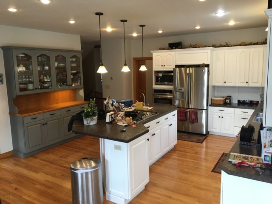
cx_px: 136
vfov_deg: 48.2
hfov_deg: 61.7
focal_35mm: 29
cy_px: 102
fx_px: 228
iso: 32
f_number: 2.2
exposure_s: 1/30
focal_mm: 4.15
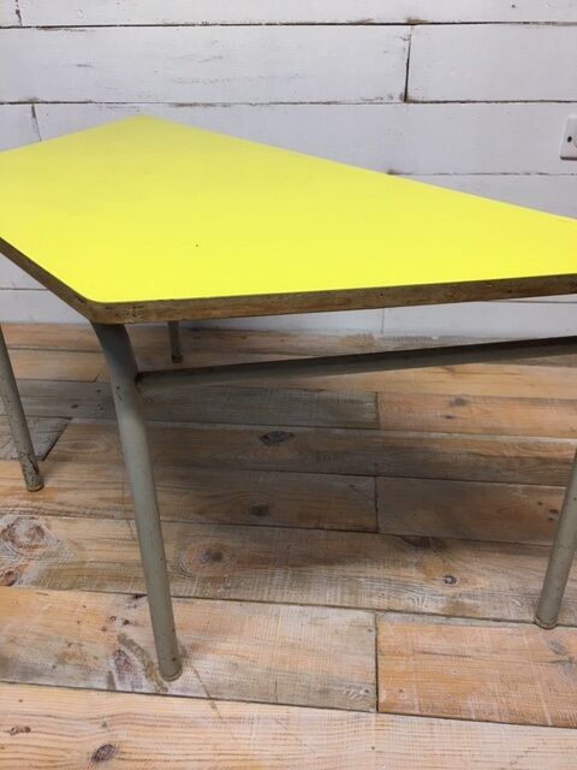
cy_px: 385
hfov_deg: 48.2
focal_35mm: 29
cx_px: 288
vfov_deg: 61.7
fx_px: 645
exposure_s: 1/17
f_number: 2.2
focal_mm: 4.15
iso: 32
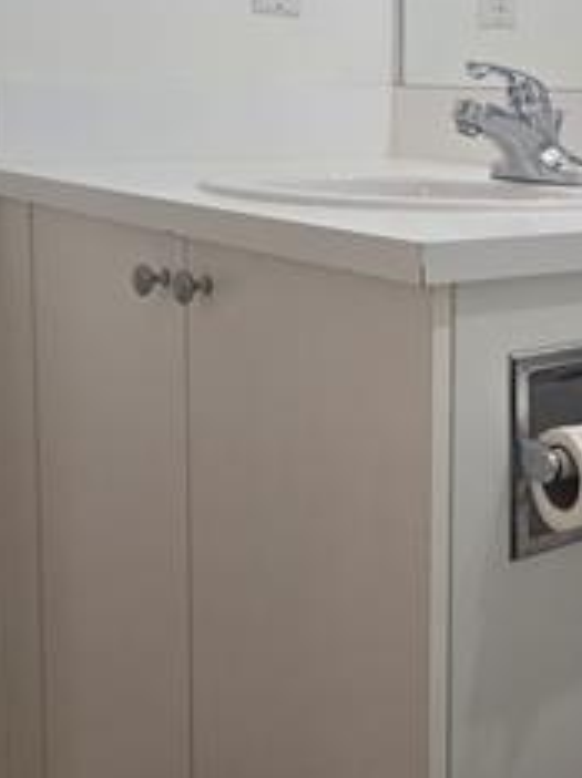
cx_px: 569
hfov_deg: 23.8
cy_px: 266
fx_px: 1325
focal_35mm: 59
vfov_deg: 32.5
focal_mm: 6.3
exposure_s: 1/120
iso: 125
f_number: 1.7
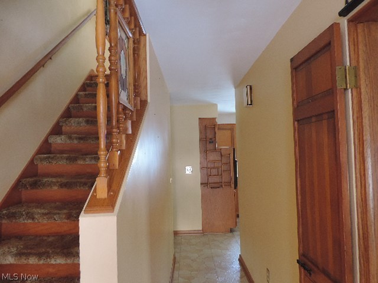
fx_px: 262
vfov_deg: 56.8
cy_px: 142
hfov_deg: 71.6
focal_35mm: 24
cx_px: 189
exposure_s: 1/13
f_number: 3
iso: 400
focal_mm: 4.3
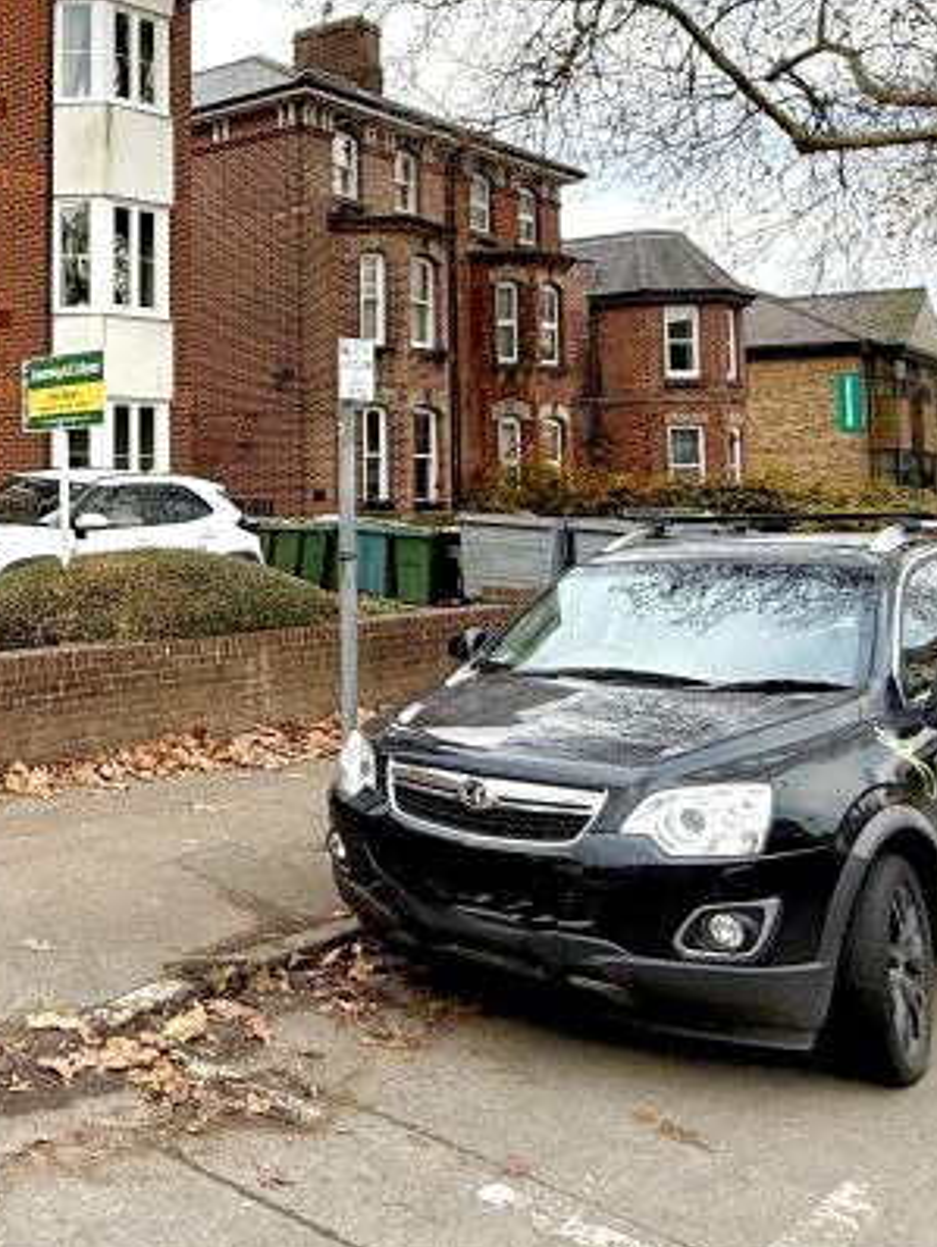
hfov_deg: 33.5
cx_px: -144
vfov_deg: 50.2
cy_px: 389
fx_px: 1298
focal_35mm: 36
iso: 64
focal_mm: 2.22
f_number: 2.2
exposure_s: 1/133
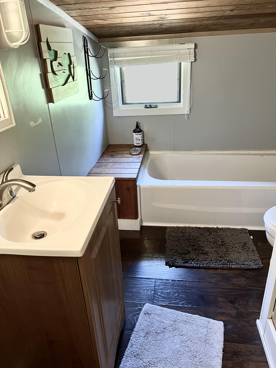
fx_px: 276
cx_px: 138
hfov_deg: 53.1
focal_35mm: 26
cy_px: 184
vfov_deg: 67.3
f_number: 1.5
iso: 250
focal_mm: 5.7
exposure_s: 1/60
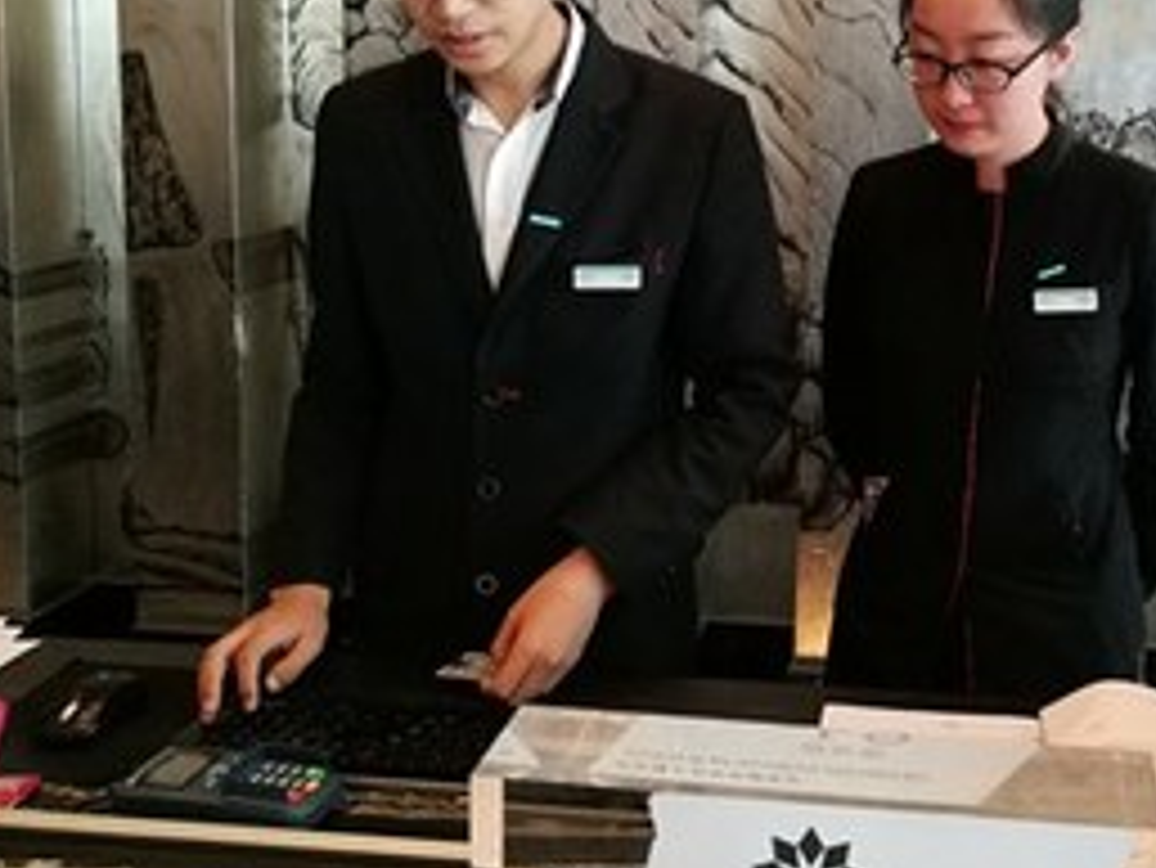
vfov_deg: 33.8
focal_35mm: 42
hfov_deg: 43.3
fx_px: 1403
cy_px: 234
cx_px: 868
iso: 400
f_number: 2.2
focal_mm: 4.5
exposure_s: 1/24
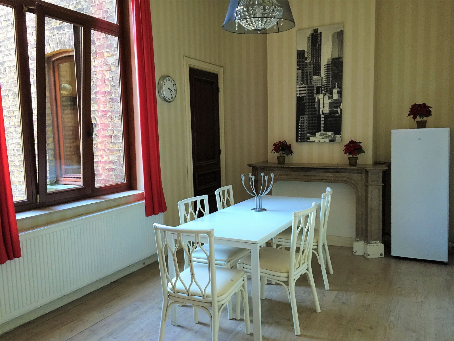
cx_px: 227
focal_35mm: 29
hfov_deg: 61.7
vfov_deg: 48.2
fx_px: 380
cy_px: 170
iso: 160
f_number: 2.2
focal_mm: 4.15
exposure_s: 1/33
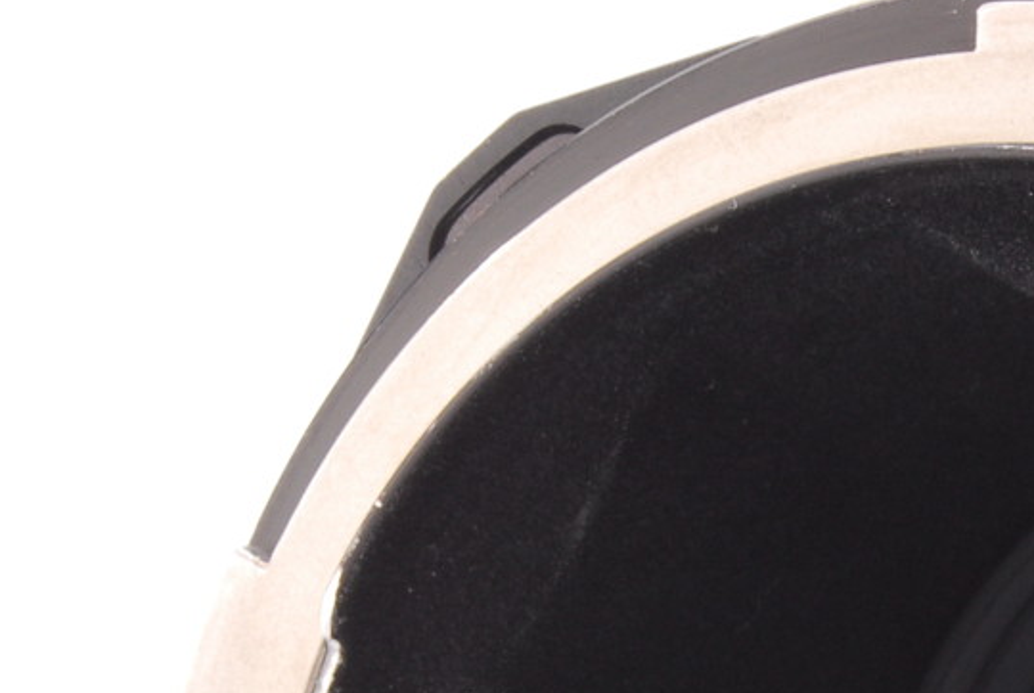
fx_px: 7034
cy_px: 994
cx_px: 1197
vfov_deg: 5.6
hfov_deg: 8.3
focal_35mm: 244
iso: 320
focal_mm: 55
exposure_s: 1/100
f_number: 22
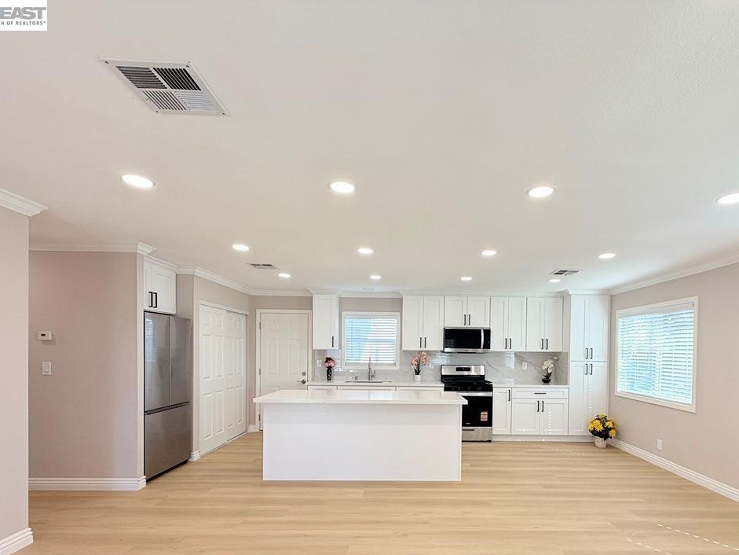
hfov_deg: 87.3
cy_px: 356
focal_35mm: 18
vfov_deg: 70.1
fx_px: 384
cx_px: 417
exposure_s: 1/132
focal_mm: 2.22
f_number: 2.2
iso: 64
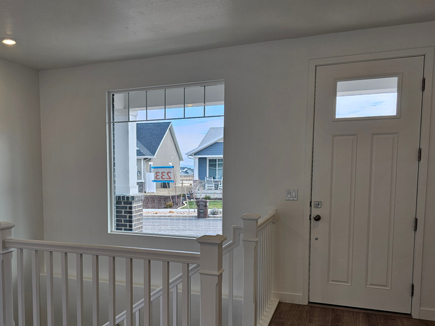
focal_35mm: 33
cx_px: 151
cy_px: 200
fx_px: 415
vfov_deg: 42.7
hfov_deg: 54.4
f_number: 1.7
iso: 25
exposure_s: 1/120
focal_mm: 6.3
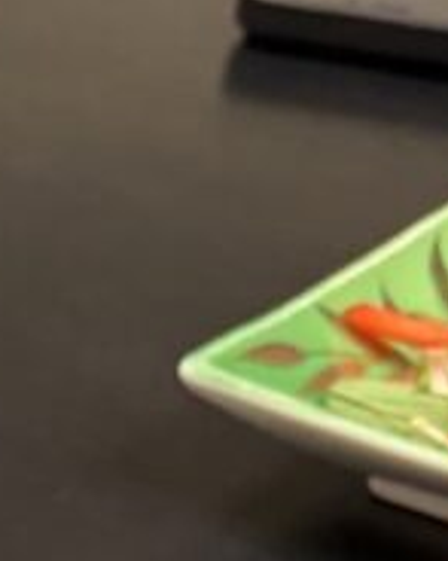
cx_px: -631
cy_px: 1293
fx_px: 2339
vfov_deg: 11.6
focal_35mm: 141
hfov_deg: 9.7
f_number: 1.6
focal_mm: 5.96
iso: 160
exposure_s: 1/60
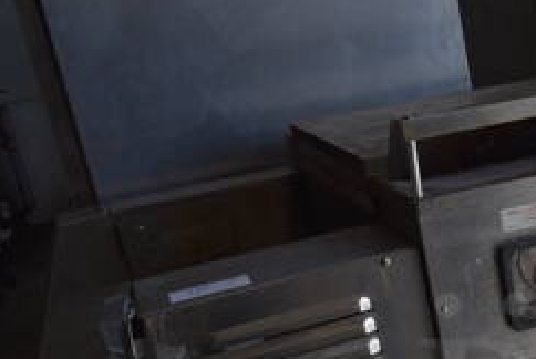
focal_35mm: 68
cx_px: 585
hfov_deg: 27.2
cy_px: 394
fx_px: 1014
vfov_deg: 19.3
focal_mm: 18
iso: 200
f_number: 7.1
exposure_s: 1/320
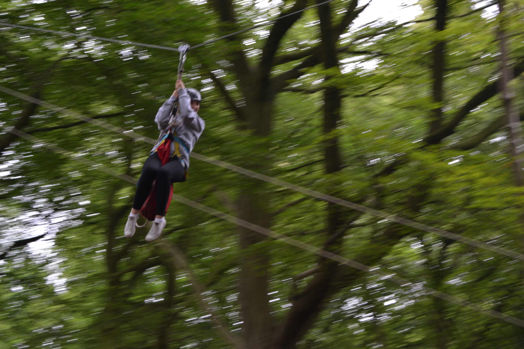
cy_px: 174
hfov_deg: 26.0
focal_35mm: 78
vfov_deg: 17.5
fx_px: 1135
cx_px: 262
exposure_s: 1/60
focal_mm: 52
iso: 400
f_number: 5.6
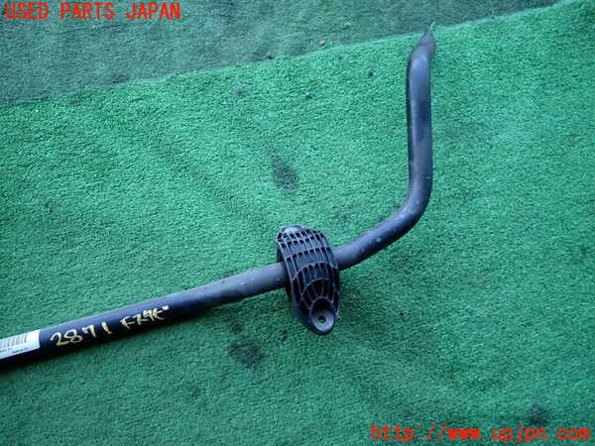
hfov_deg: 69.4
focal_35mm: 25
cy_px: 223
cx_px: 298
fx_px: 430
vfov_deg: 54.9
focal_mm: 4.5
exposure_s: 1/125
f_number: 2
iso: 100
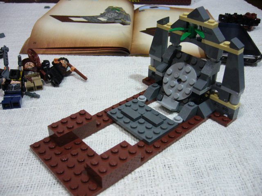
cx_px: 131
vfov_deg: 40.7
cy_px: 98
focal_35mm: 35
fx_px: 265
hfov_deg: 52.6
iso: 200
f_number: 2.8
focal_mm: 5.8
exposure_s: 1/8
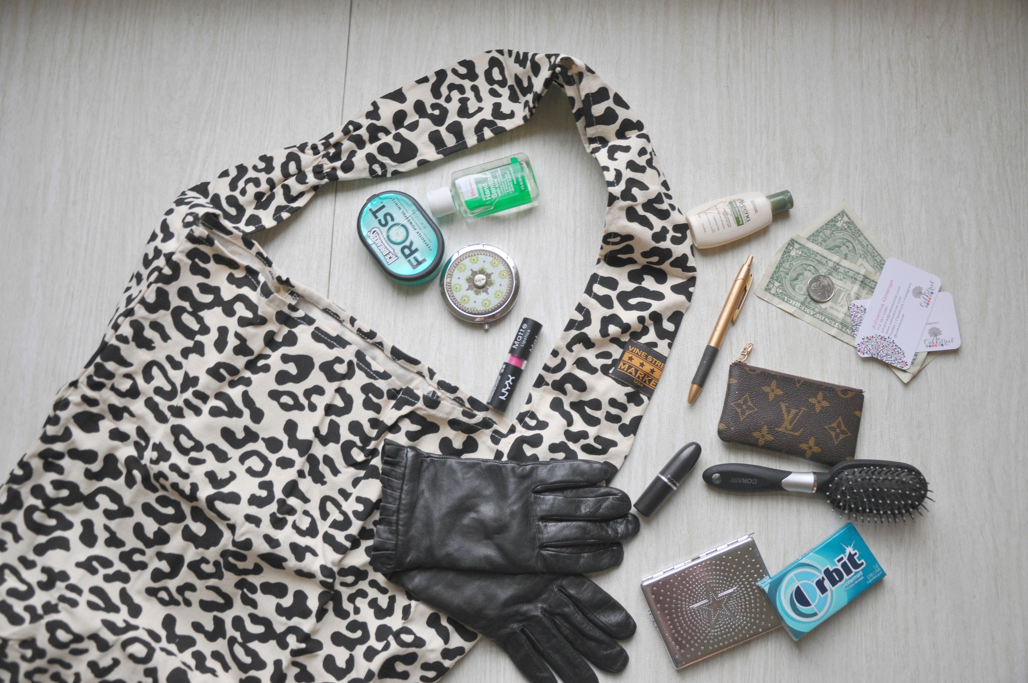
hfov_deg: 57.3
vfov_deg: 39.9
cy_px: 342
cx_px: 514
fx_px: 941
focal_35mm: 33
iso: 450
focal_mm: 22
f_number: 4
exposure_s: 1/15
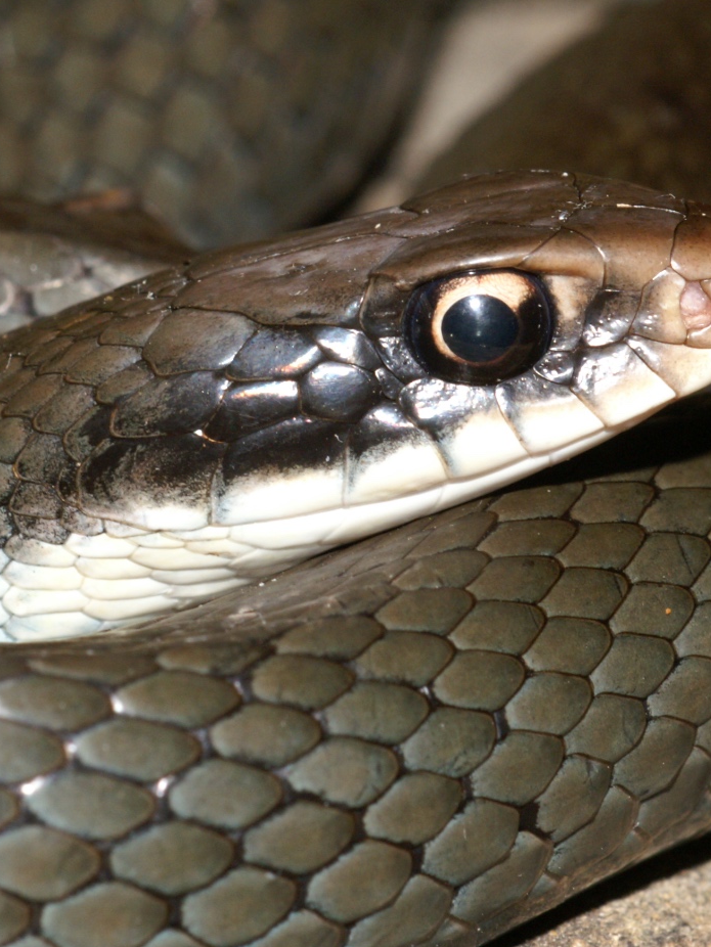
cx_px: 322
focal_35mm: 249
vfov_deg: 8.0
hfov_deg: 6.0
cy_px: 438
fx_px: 6816
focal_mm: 100
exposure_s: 1/200
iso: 800
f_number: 11
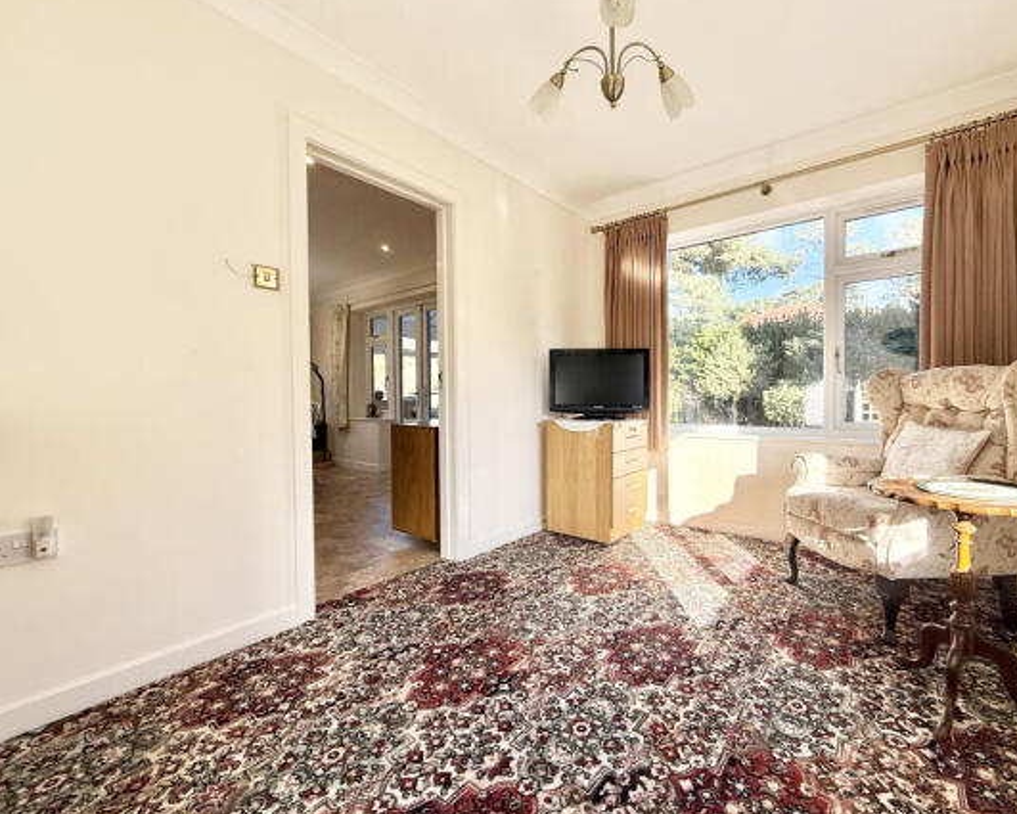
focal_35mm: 15
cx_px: 556
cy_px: 407
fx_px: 452
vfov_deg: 84.1
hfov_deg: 96.5
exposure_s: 1/361
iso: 64
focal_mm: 2.22
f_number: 2.2
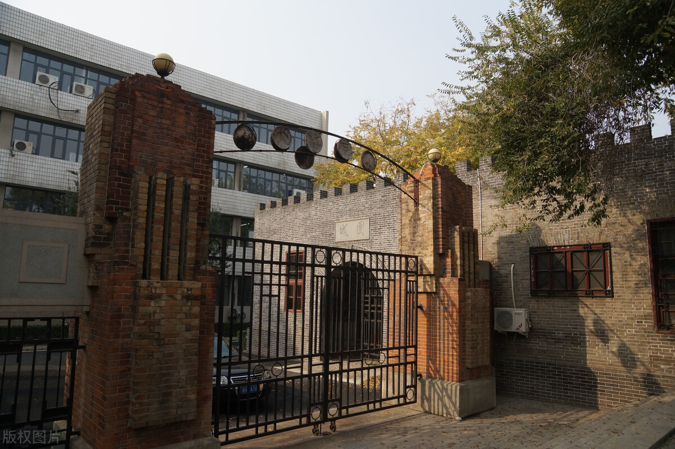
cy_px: 224
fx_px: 450
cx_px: 338
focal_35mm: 24
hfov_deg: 73.8
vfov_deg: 53.1
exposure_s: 1/1250
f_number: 5.6
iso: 400
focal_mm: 16
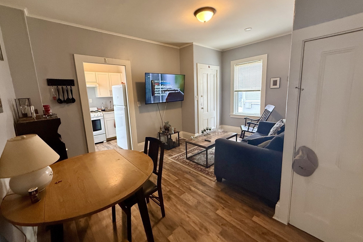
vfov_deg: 77.3
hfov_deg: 100.4
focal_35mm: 15
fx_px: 151
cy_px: 117
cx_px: 177
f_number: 2.2
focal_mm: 2.22
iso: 400
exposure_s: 1/73
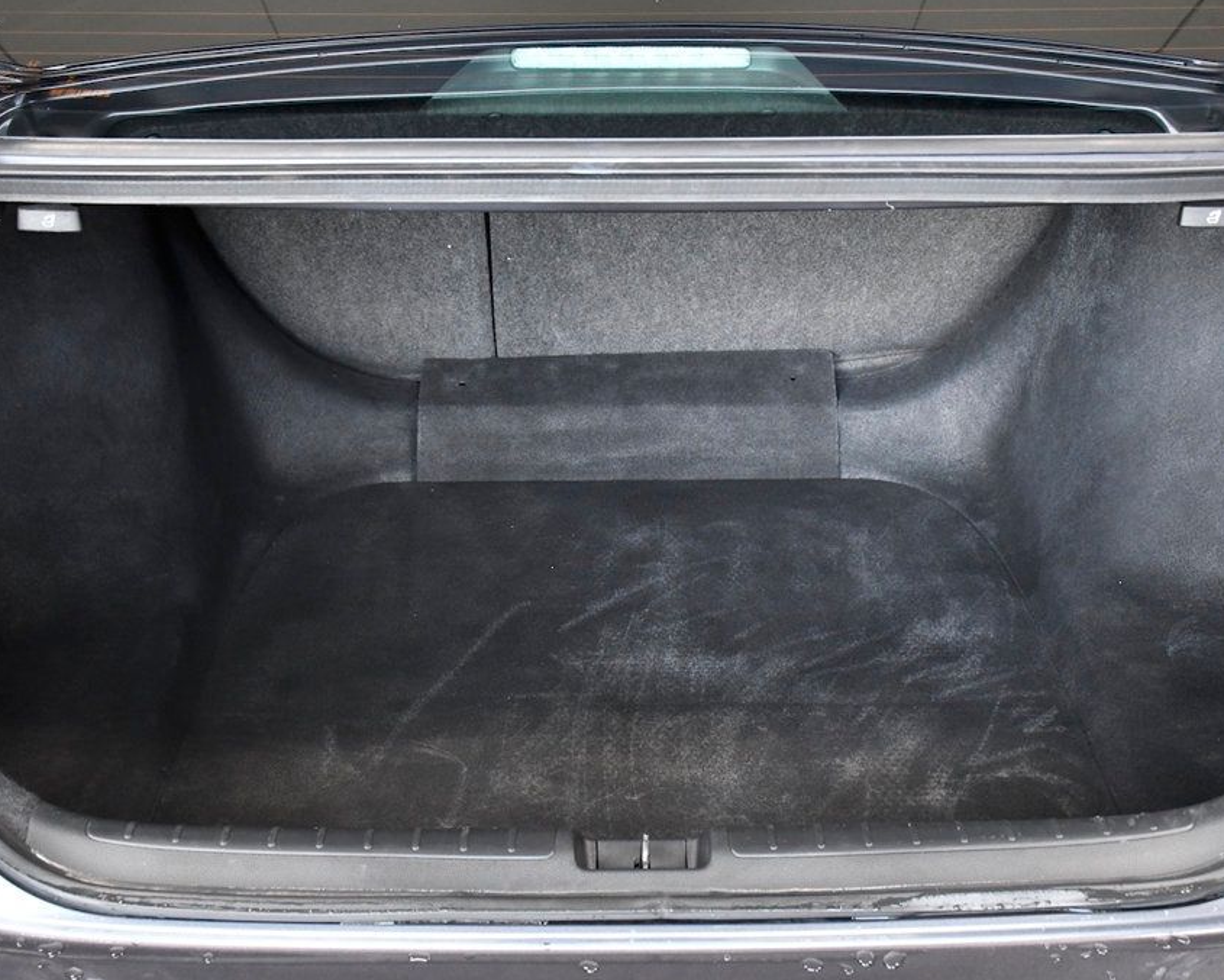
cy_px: 491
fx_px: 2101
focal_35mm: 58
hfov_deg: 32.5
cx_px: 640
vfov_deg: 26.2
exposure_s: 1/160
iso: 2500
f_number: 6.3
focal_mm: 34
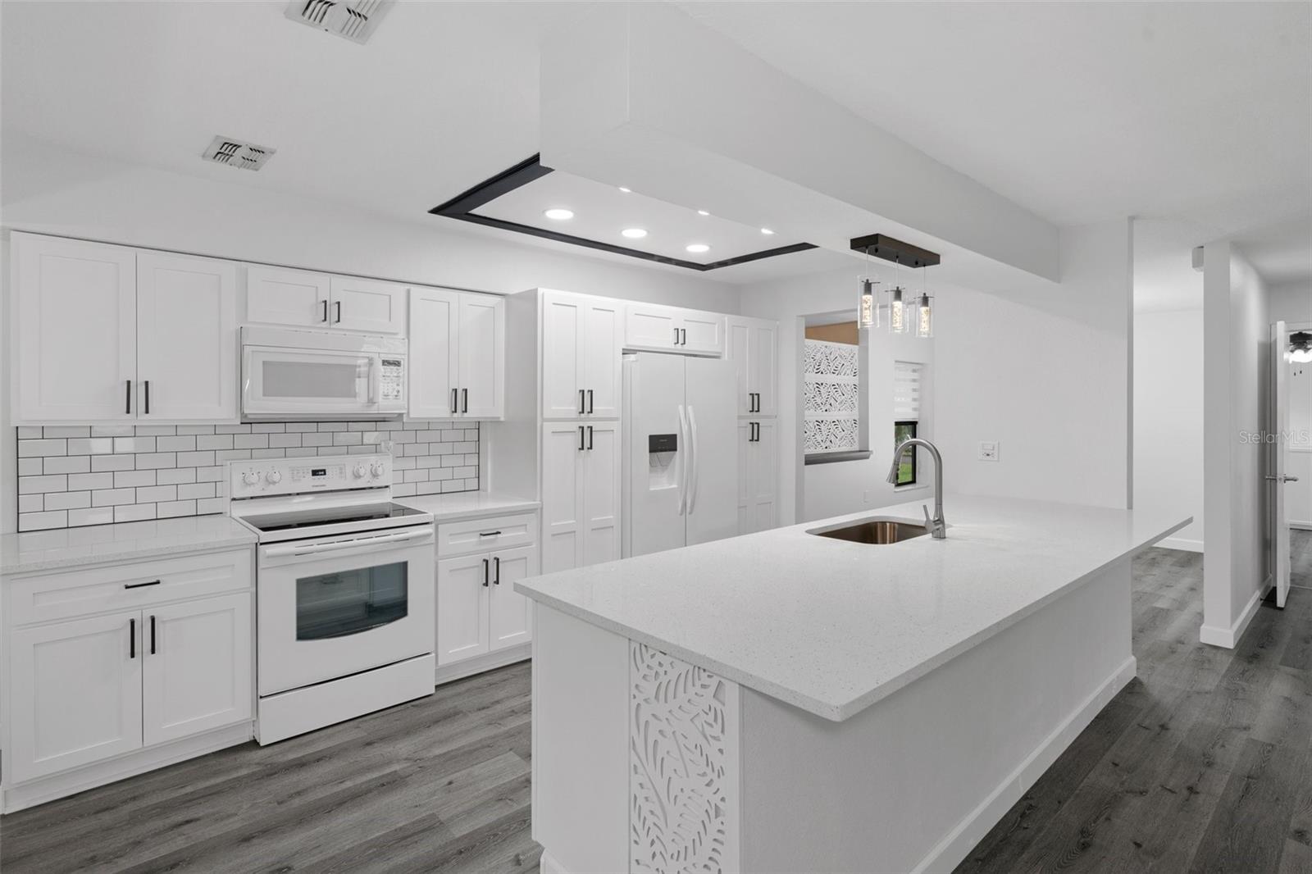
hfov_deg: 93.3
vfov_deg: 70.4
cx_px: 656
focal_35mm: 17
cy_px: 437
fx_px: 619
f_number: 8
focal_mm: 17
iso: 320
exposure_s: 1/2.5
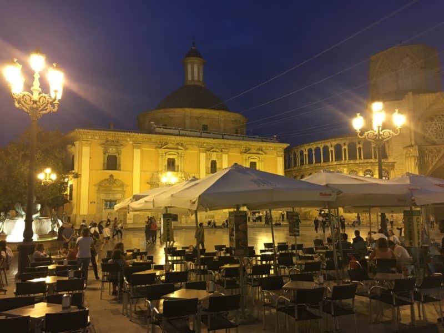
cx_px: 222
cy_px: 166
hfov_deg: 61.7
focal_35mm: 29
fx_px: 372
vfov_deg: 48.2
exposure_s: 1/20
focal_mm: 4.15
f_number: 2.2
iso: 200
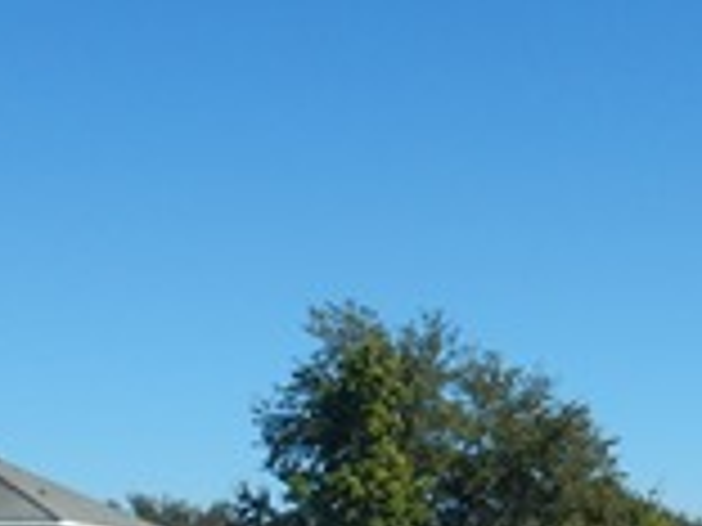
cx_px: 702
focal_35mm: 74
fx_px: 1501
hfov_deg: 25.1
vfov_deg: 19.0
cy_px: 589
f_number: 4.1
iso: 125
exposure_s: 1/1250
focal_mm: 4.3
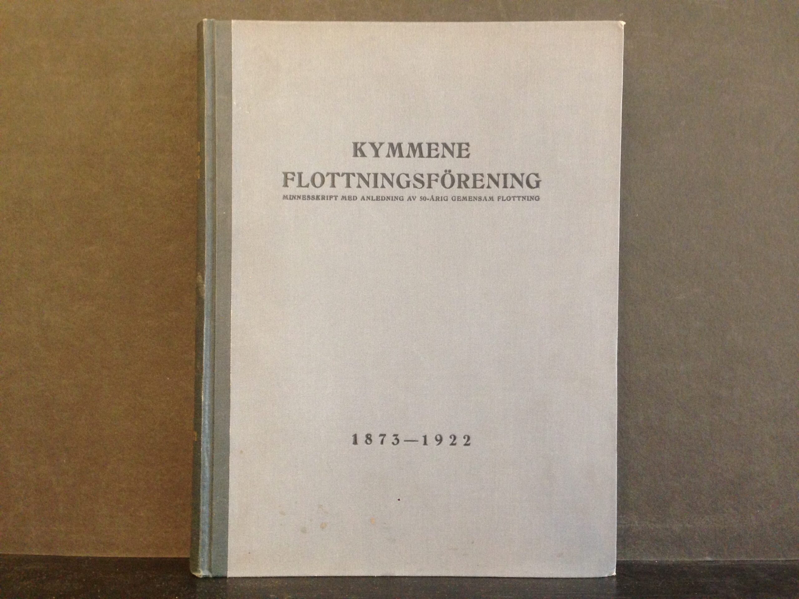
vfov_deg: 42.9
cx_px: 400
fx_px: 762
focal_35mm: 33
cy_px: 300
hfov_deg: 55.4
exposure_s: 1/20
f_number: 2.4
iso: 200
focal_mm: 4.12
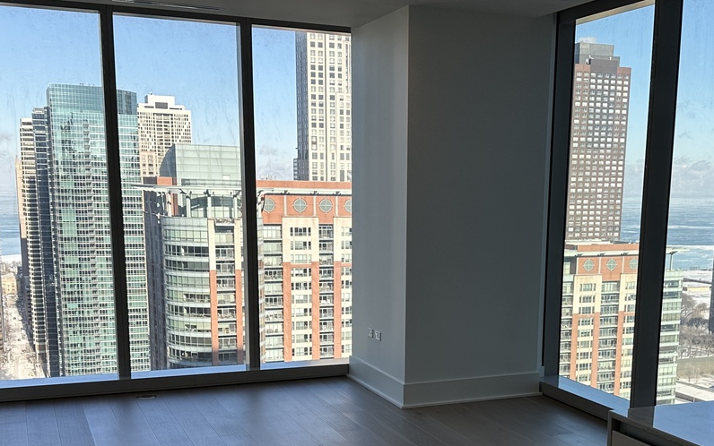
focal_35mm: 46
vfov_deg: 27.5
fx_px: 895
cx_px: 423
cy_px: 354
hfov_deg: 43.3
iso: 80
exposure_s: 1/1357
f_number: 1.78
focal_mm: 6.86
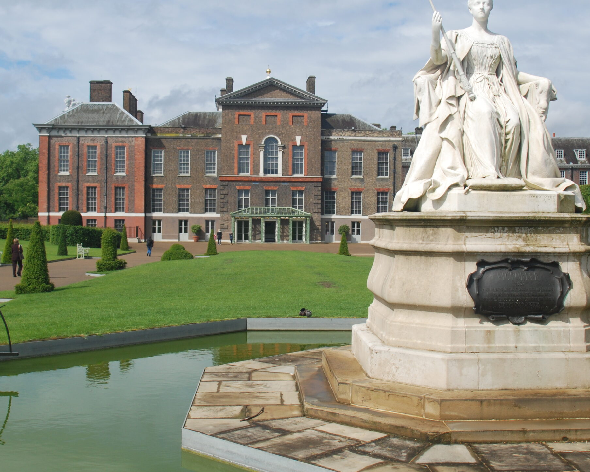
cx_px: 324
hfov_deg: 38.7
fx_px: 838
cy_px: 199
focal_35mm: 48
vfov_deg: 31.4
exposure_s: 1/500
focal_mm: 24
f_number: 9
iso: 200
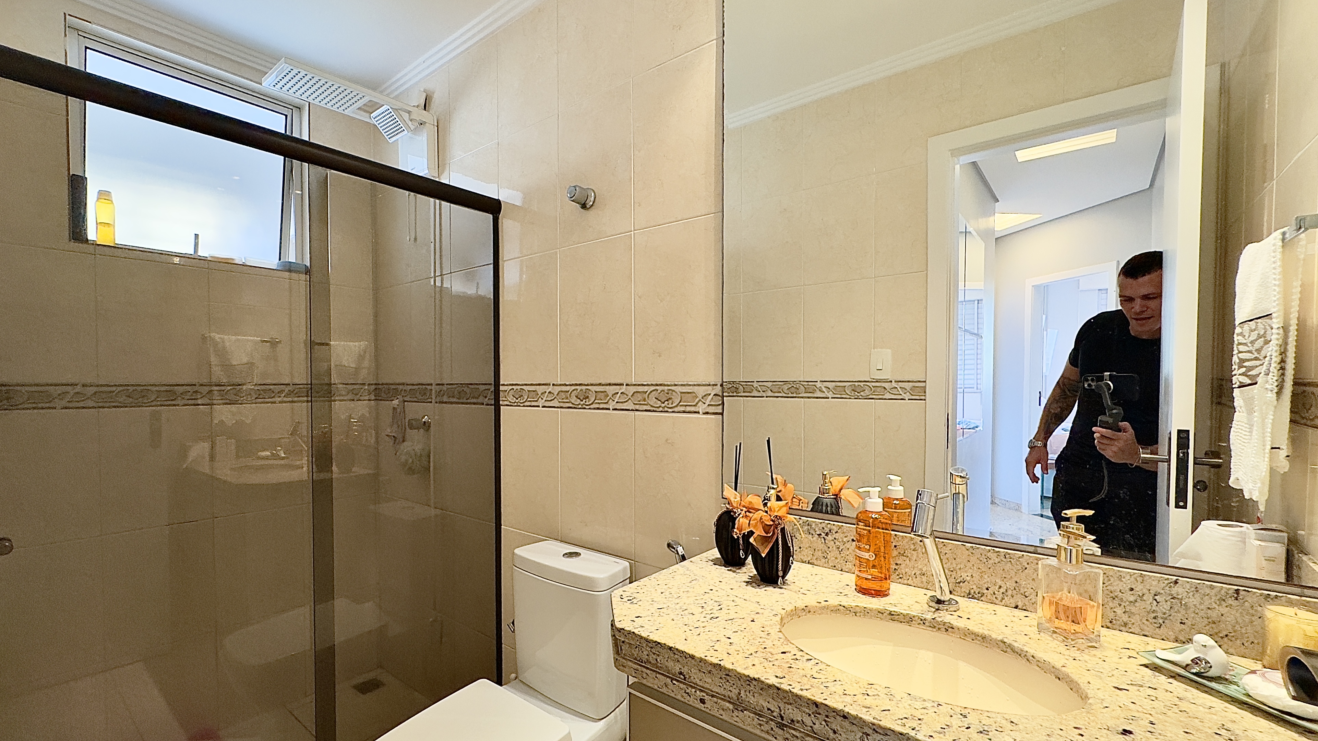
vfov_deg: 67.0
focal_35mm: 16
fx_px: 559
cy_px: 400
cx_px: 631
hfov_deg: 99.3
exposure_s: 1/60
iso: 320
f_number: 2.2
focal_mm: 2.22
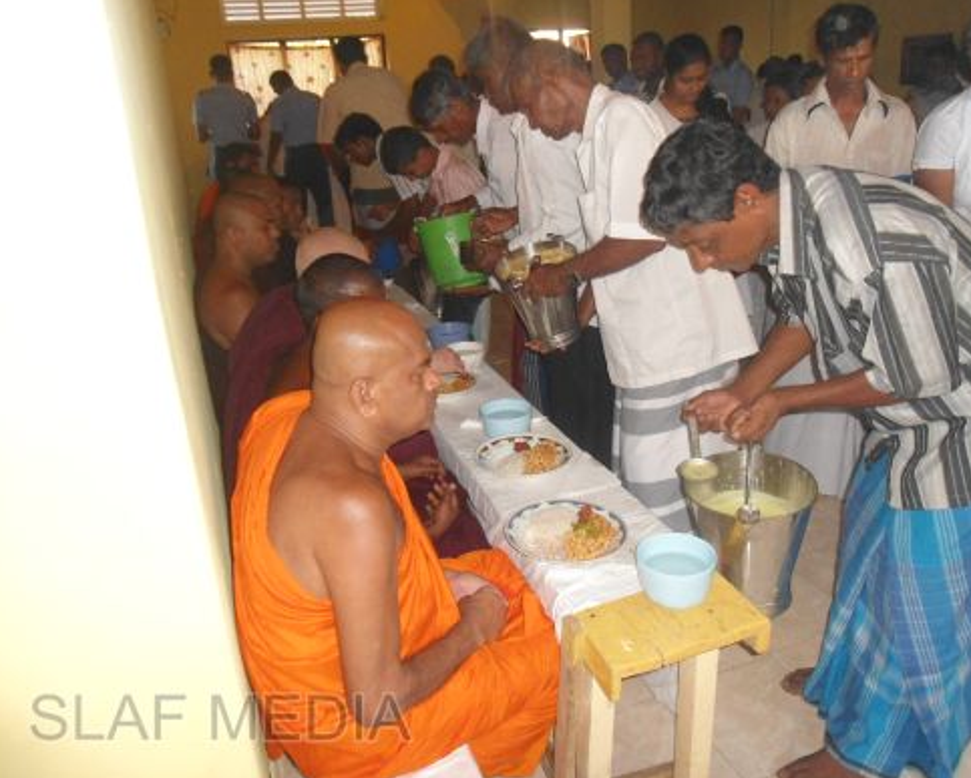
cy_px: 382
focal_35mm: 28
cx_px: 530
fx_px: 805
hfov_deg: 62.1
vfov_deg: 51.6
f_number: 2.8
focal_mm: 4.7
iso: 400
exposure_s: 1/30
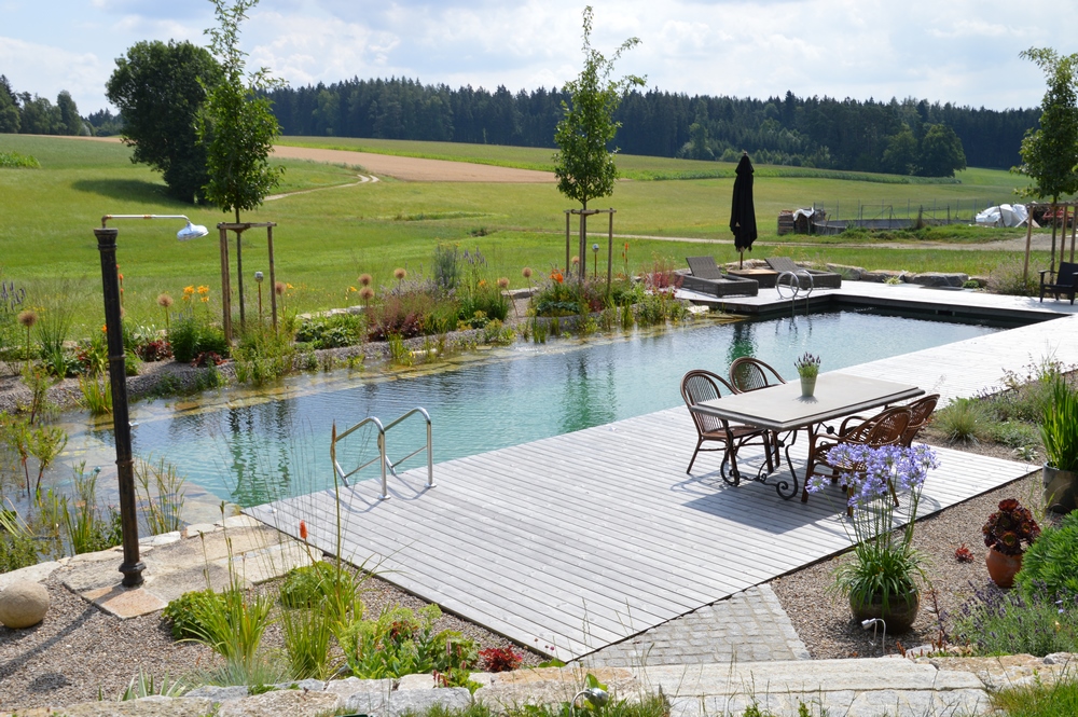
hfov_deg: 49.6
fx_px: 1167
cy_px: 358
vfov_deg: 34.2
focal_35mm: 39
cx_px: 539
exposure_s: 1/250
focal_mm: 26
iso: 100
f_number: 8
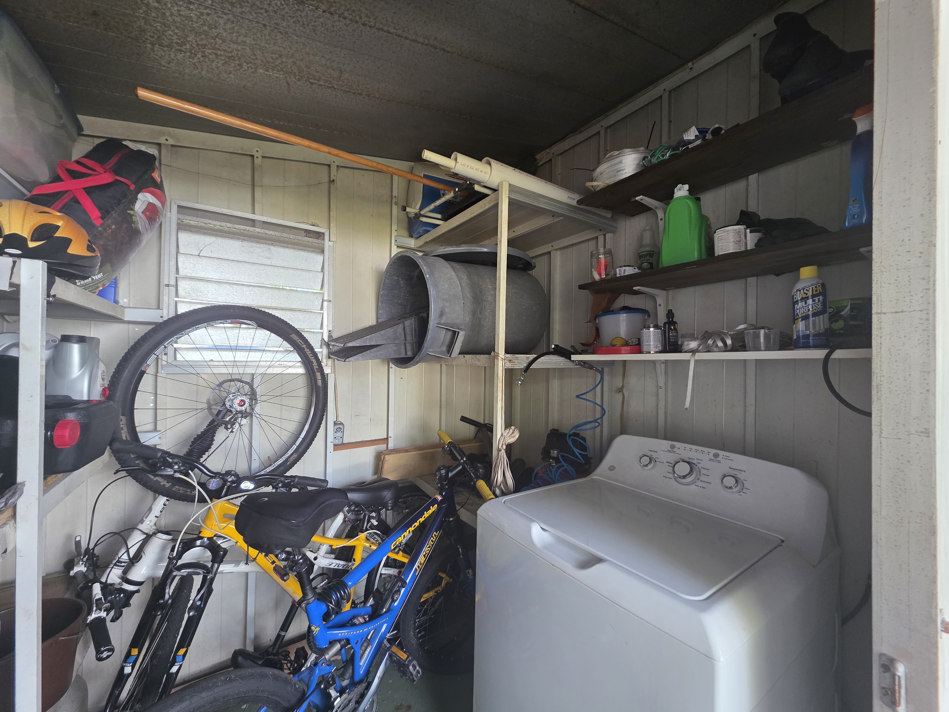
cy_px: 356
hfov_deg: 106.2
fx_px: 356
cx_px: 474
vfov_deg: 89.9
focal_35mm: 13
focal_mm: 2.2
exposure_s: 1/120
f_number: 1.9
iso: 160
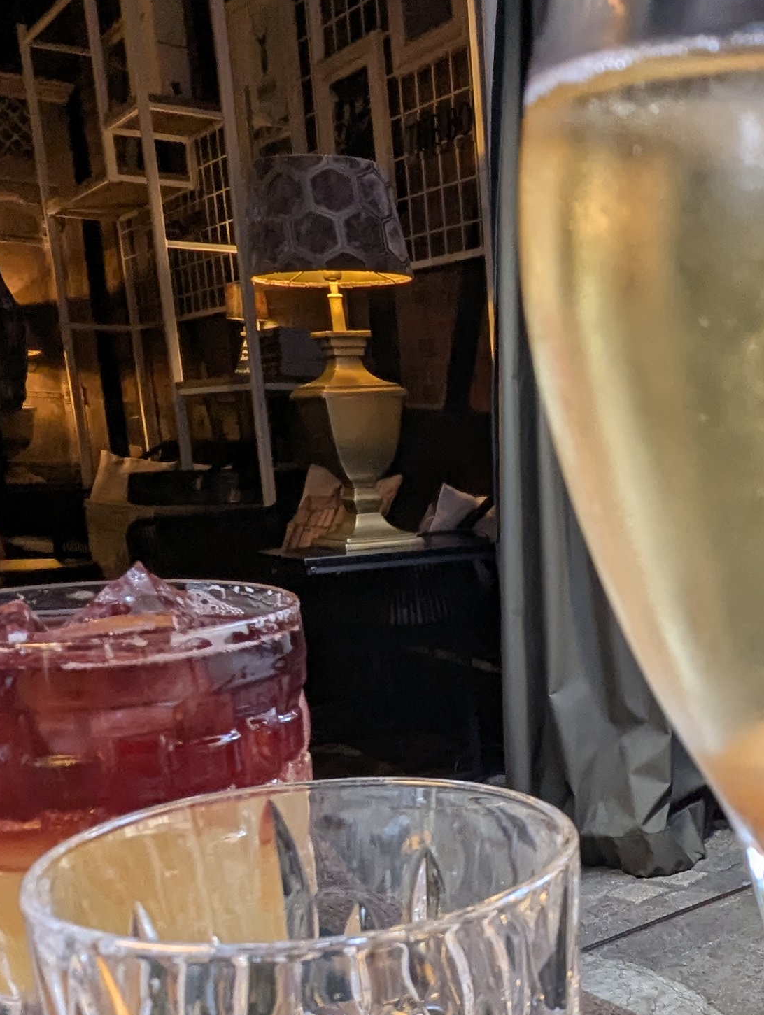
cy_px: 802
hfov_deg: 29.1
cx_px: 843
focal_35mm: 45
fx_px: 1321
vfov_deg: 40.4
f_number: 2.2
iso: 85
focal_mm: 2.35
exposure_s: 1/64.5
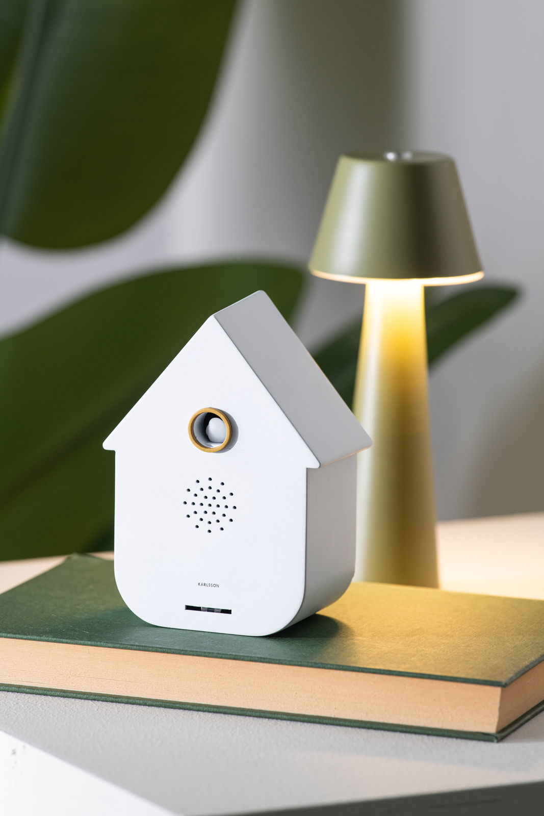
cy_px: 408
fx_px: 4532
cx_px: 272
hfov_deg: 6.9
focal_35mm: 200
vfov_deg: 10.3
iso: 250
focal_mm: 200
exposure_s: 1/25
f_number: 7.1
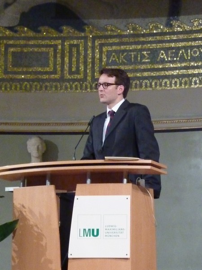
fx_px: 1253
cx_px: 101
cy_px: 135
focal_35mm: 161
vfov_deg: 12.3
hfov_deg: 9.2
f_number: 4.3
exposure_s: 1/30
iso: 800
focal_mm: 14.7
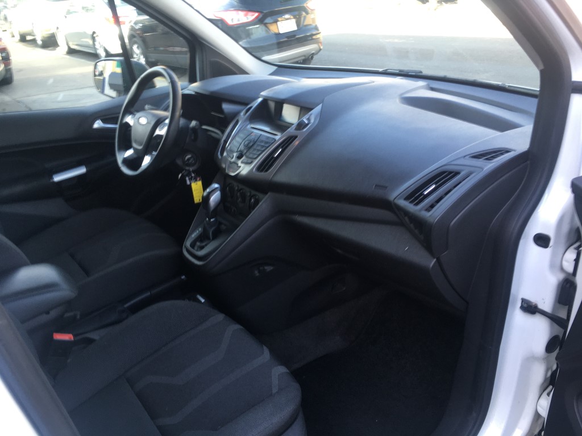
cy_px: 218
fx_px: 488
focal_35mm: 29
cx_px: 291
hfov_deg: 61.7
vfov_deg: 48.2
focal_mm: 4.15
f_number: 2.2
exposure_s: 1/60
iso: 32
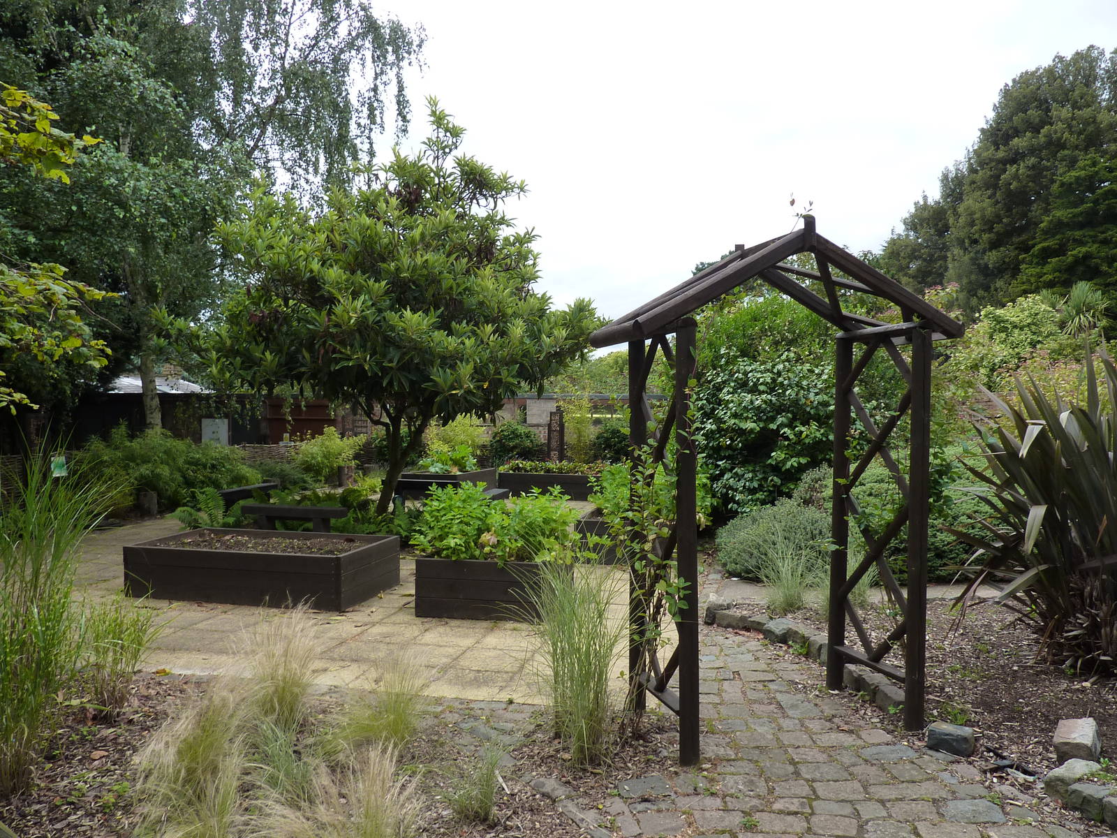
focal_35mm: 25
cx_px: 558
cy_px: 419
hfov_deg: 69.4
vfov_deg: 54.9
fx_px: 807
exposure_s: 1/200
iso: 125
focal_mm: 4.1
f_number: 4
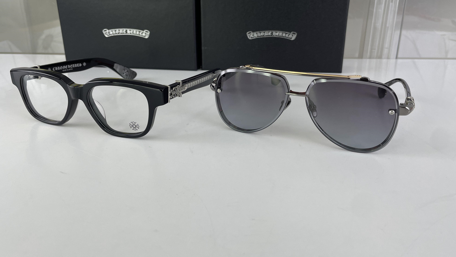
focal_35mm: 29
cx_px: 224
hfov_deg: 66.1
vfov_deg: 40.0
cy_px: 103
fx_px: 351
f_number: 1.6
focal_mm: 4.2
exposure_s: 1/150
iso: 32
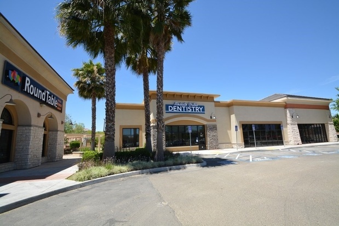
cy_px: 113
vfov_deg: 77.3
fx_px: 141
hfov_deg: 100.4
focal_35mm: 15
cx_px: 170
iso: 100
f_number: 8
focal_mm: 10
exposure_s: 1/200
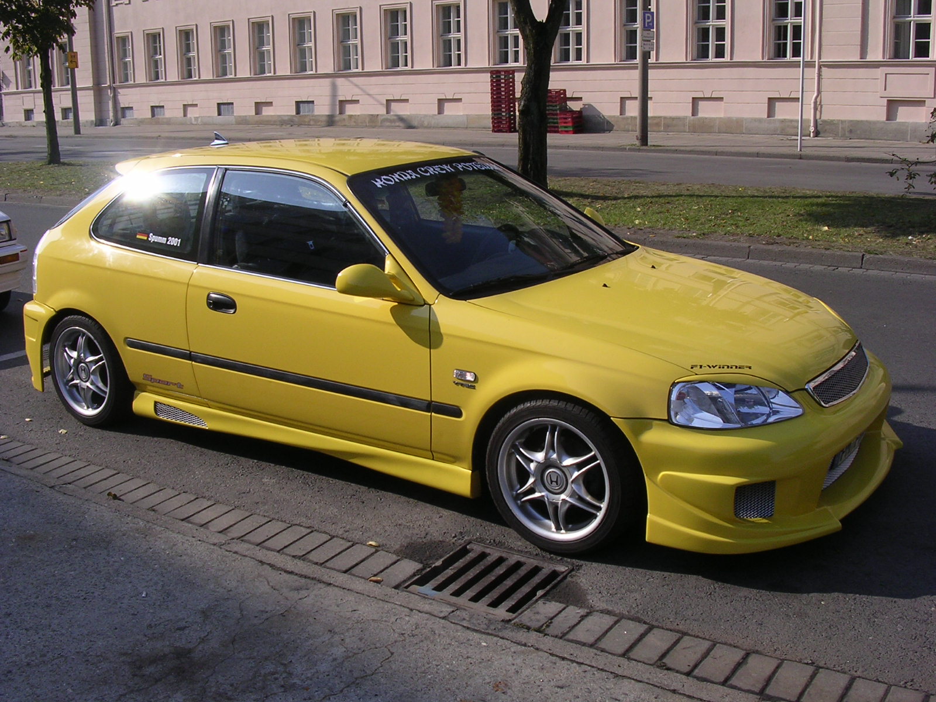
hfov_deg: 49.0
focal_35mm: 38
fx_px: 1028
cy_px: 351
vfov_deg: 37.7
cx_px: 468
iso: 100
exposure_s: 1/307
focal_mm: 5.8
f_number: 5.6
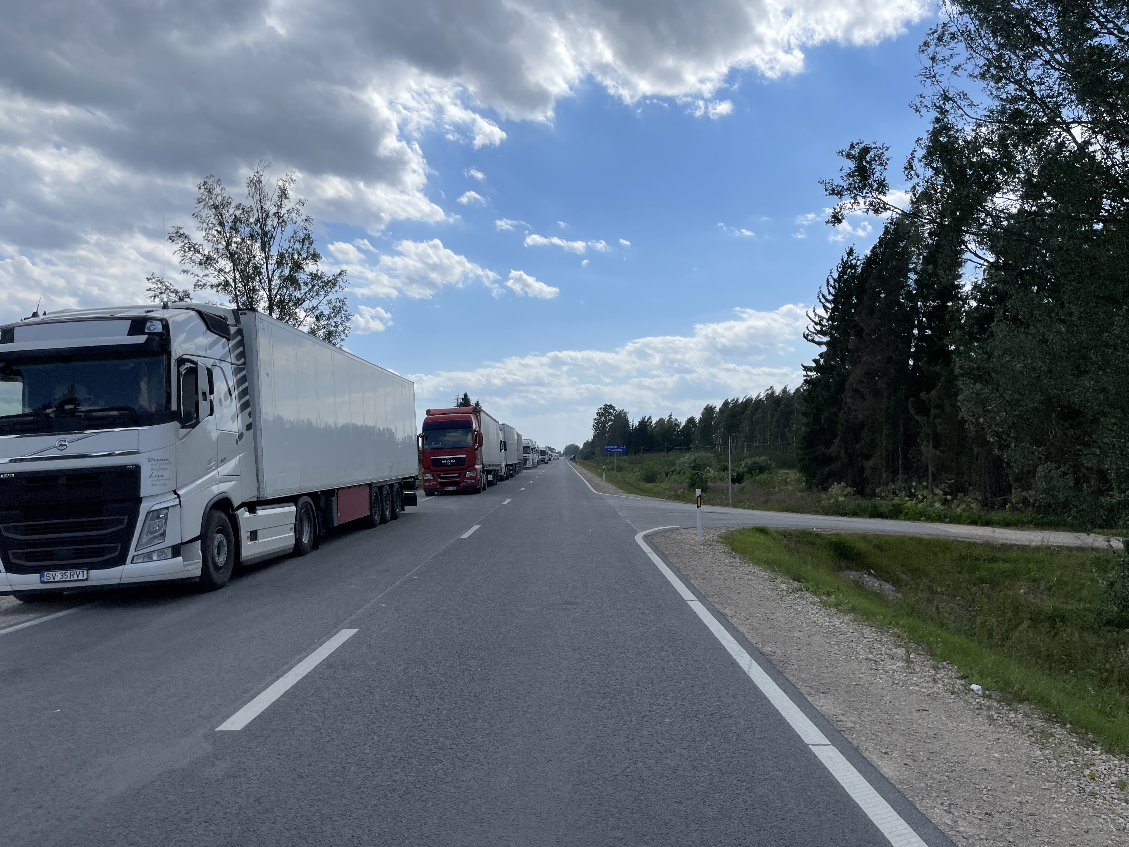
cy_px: 424
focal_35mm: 26
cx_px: 564
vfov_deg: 53.1
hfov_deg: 67.3
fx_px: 848
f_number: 1.6
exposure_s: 1/6135
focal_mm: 4.2
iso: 32
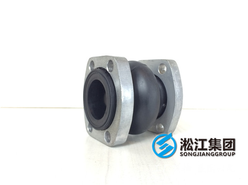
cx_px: 124
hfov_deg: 60.0
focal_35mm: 30
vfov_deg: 46.7
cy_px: 92
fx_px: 215
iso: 40
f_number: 2.2
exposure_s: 1/30
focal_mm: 4.12
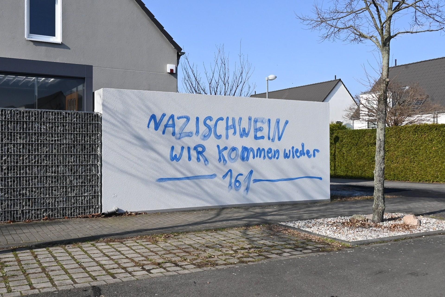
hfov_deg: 53.1
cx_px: 222
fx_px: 445
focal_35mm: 36
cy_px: 148
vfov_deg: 36.9
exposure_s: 1/1600
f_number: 13
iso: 1800
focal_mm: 24
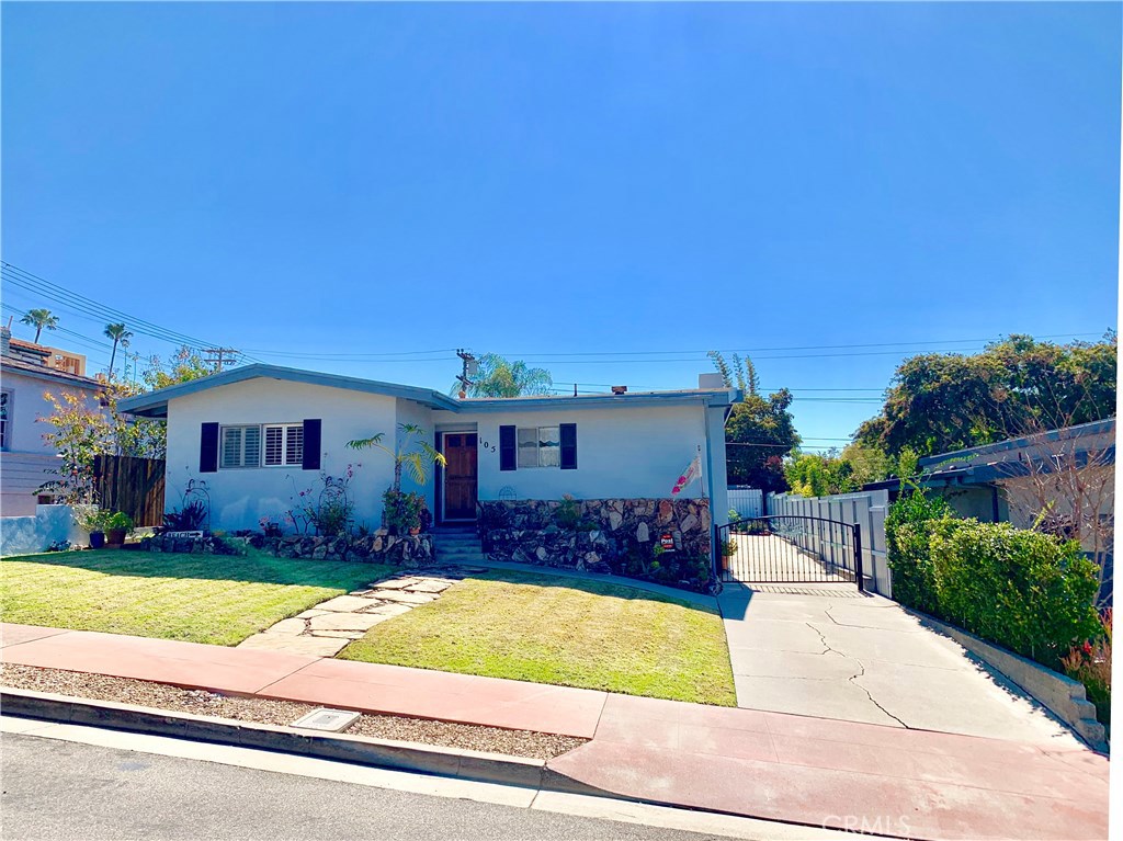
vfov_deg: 53.0
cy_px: 420
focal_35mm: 26
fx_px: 843
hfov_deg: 67.3
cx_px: 562
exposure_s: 1/4098
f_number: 1.8
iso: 25
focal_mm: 4.25
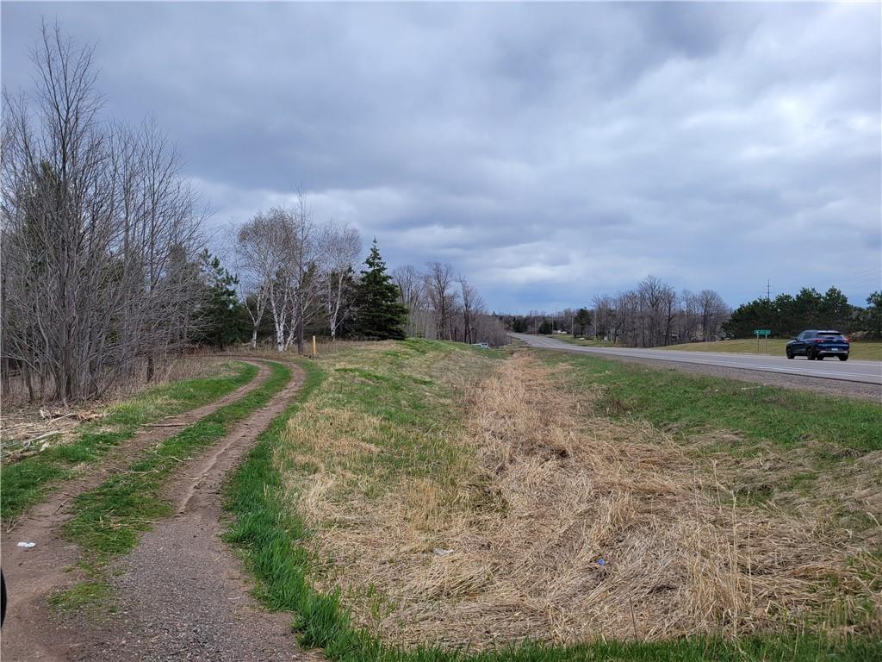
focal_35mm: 26
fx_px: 662
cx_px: 441
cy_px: 331
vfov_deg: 53.1
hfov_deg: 67.3
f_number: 1.8
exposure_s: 1/2430
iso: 40
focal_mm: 5.4
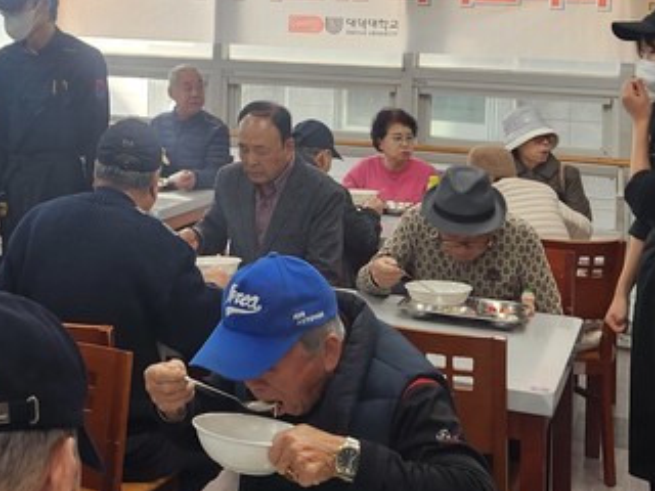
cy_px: -18
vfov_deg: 20.5
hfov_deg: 27.5
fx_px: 1306
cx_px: 106
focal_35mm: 69
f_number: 1.8
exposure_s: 1/120
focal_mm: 5.4
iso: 80
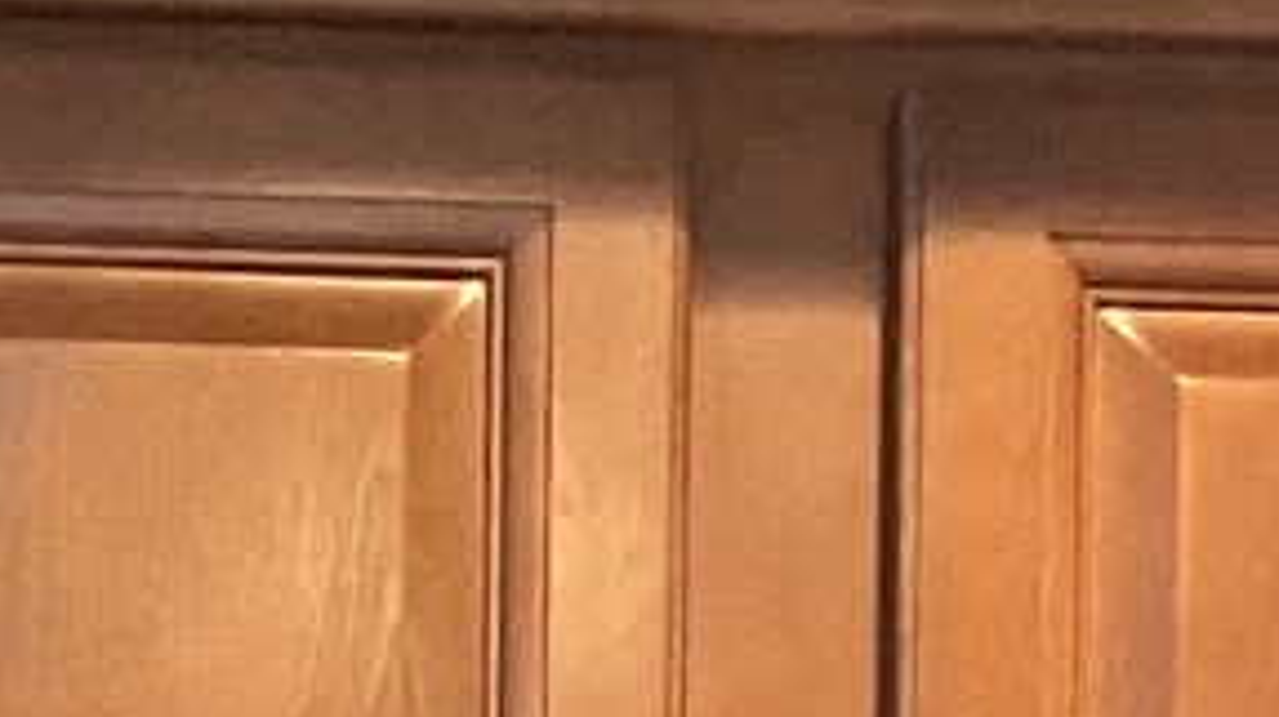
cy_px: 3278
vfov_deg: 4.7
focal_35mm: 222
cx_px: -4
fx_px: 7524
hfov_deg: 9.6
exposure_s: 1/60
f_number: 1.8
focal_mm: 3
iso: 125
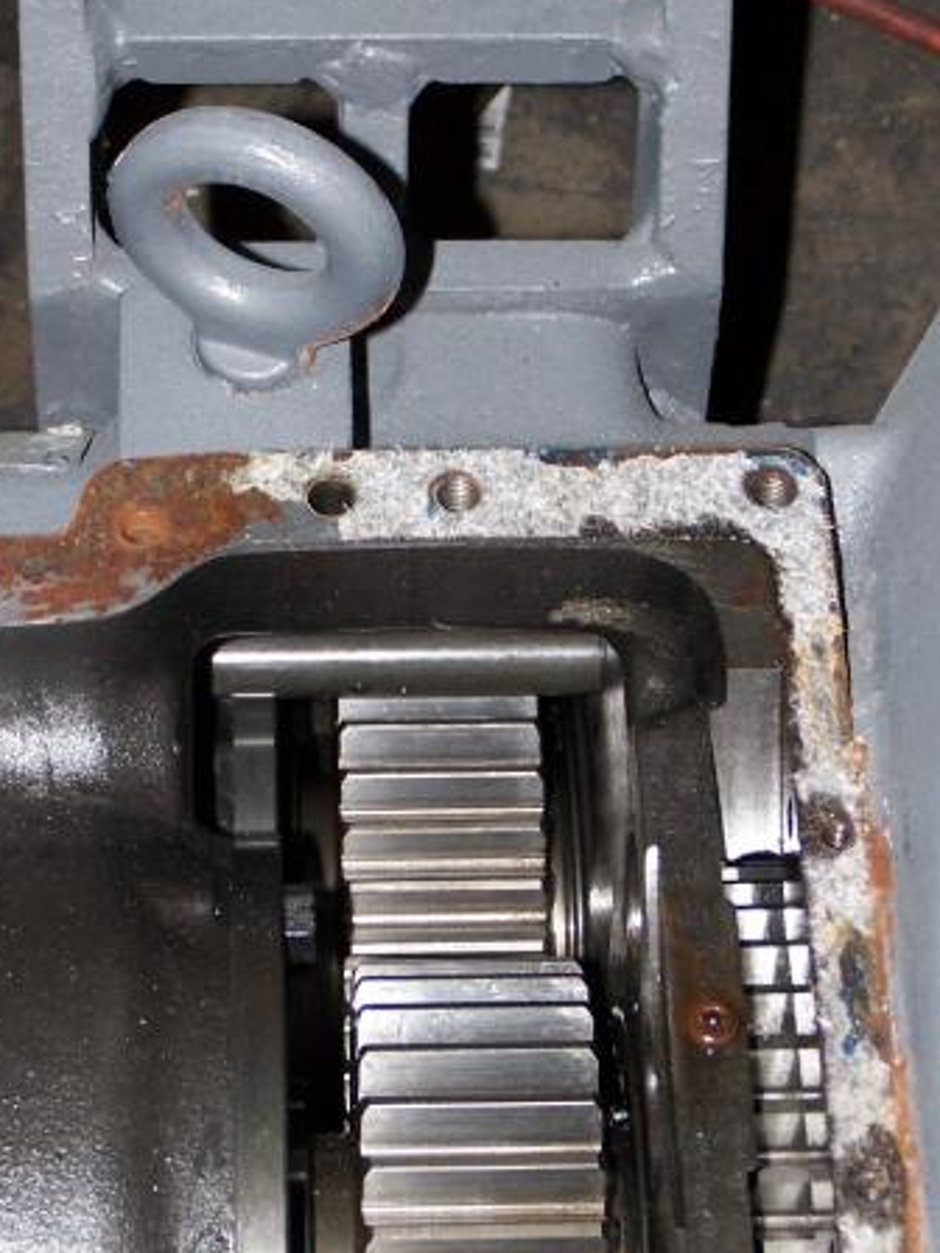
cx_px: 344
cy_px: 814
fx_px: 4743
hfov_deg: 11.3
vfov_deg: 15.0
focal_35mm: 131
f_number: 3.2
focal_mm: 15.6
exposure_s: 1/90
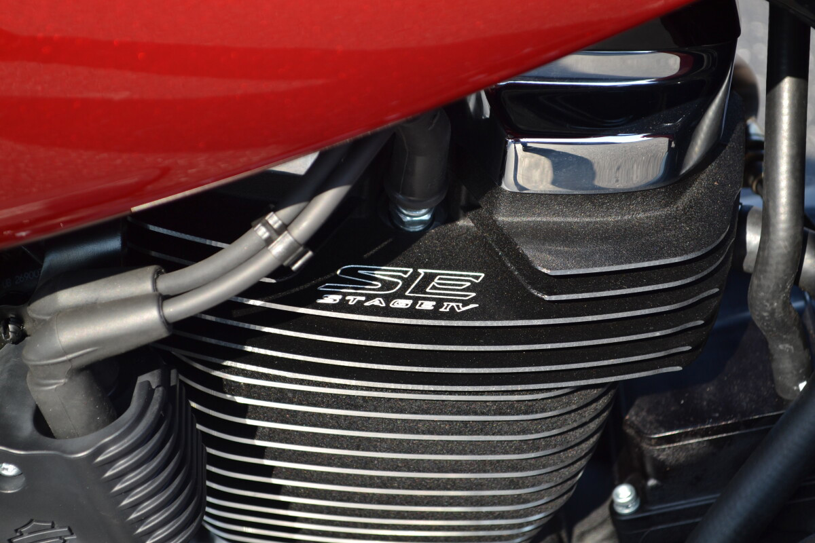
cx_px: 408
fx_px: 1868
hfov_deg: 24.6
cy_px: 272
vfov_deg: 16.6
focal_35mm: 82
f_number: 5.6
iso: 110
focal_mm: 55
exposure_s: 1/125
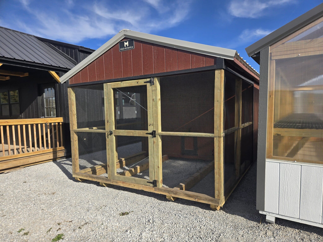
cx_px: 162
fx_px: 215
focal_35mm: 23
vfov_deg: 58.9
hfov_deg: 73.9
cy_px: 121
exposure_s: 1/1737
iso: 25
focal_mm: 5.4
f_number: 1.8
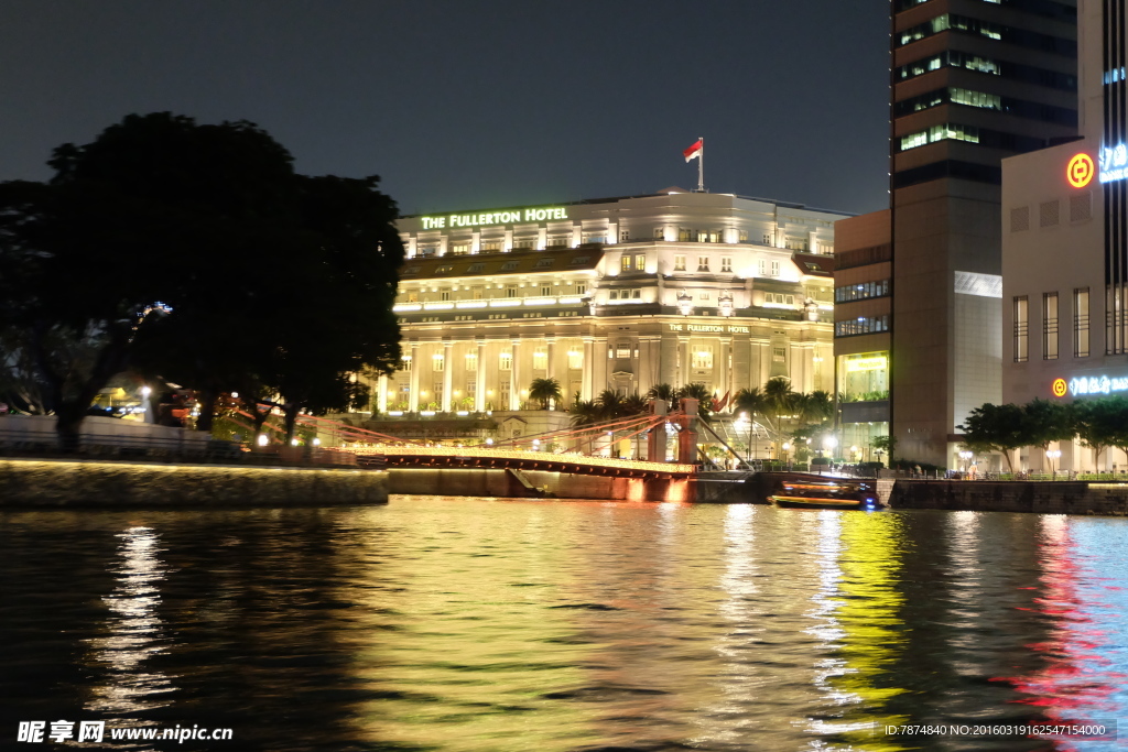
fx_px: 1473
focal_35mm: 47
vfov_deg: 28.7
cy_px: 376
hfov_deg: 41.9
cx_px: 564
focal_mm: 31
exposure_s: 1/6
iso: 3200
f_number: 4.7
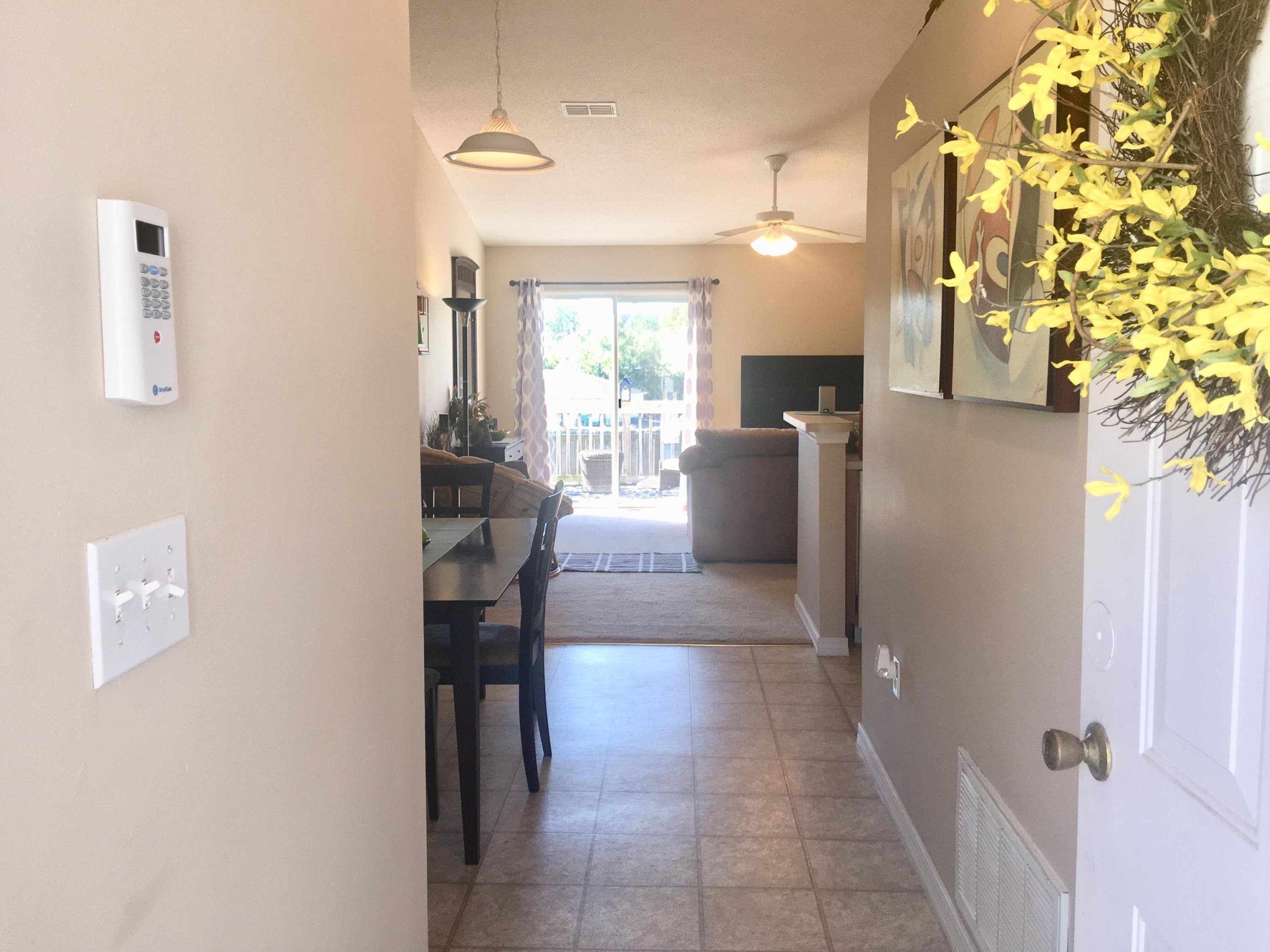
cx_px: 635
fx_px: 1064
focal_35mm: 29
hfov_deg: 61.7
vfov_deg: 48.2
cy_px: 476
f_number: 2.2
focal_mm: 4.15
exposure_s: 1/60
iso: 25
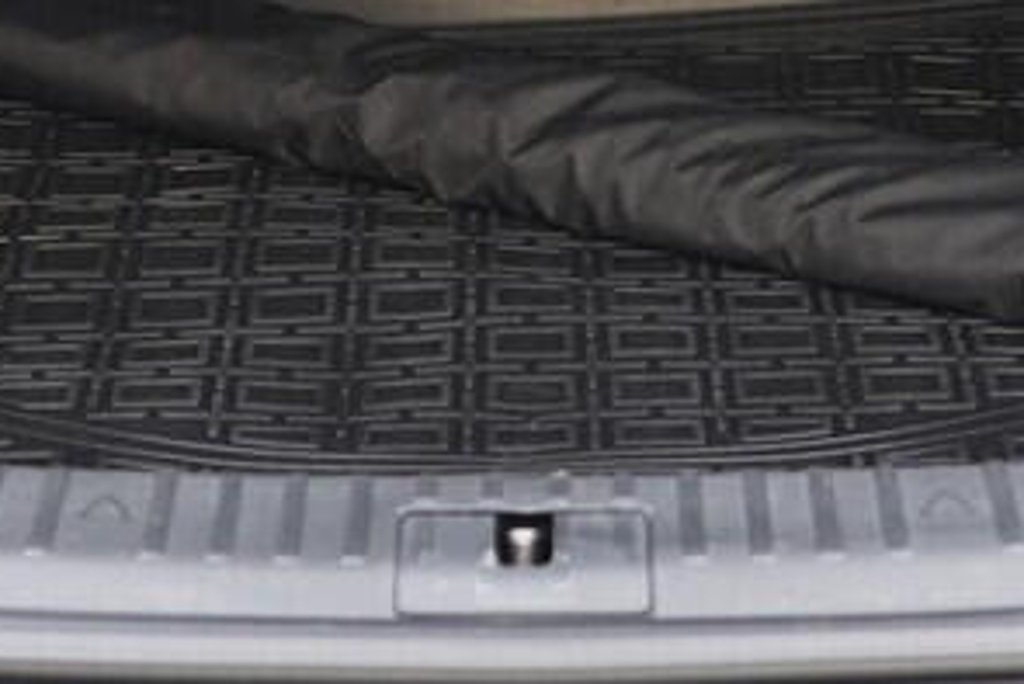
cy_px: -425
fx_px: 3557
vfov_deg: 10.5
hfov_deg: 16.4
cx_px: 476
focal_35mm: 125
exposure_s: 1/40
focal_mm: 24
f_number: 2.8
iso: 800
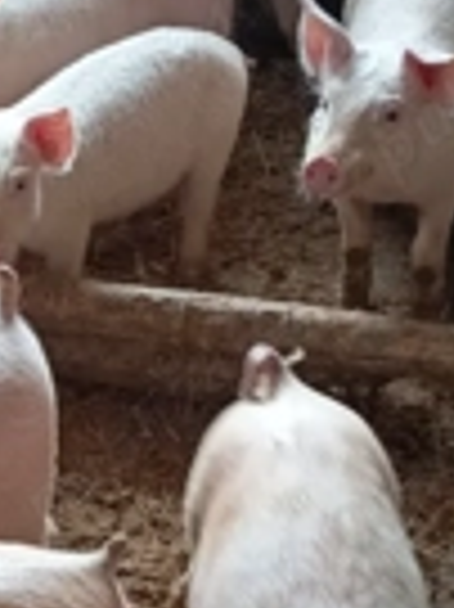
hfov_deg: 14.2
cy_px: 468
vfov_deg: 19.3
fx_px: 1769
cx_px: -90
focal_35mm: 101
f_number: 1.7
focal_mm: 5.27
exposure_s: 1/20
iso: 1172
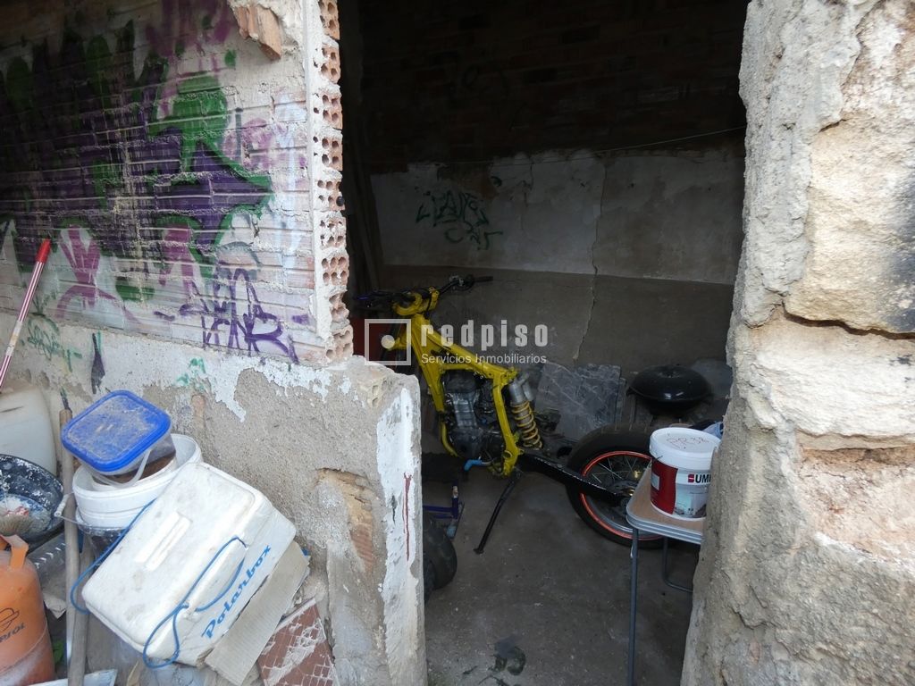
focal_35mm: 20
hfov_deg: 81.7
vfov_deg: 66.0
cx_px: 458
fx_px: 529
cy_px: 343
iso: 200
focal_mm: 3.6
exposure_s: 1/60
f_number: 2.8
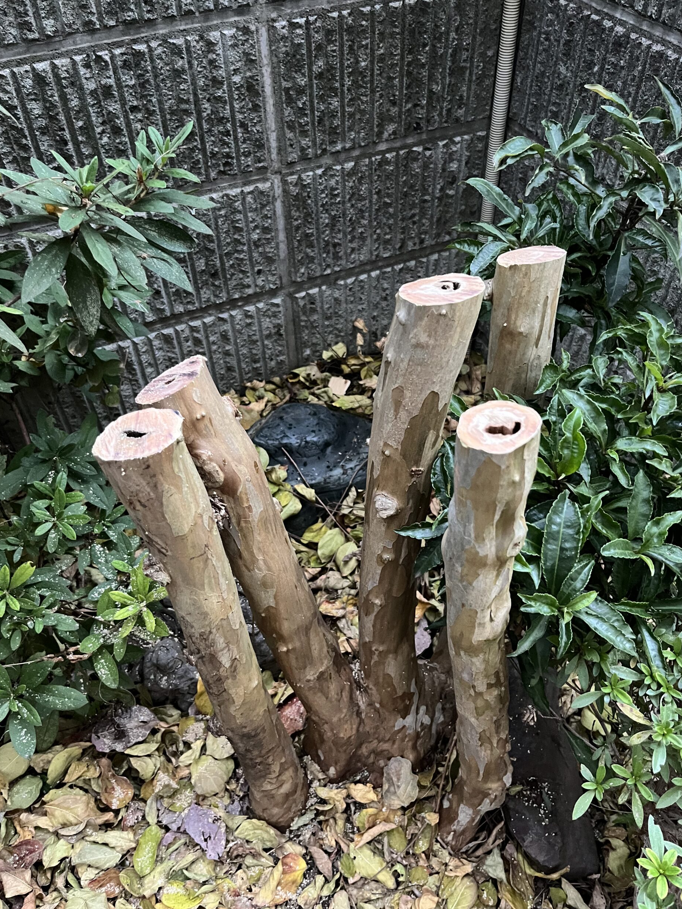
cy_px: 448
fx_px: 709
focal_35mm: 27
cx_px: 340
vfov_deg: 65.3
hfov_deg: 51.4
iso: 640
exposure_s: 1/32
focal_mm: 5.1
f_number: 1.6
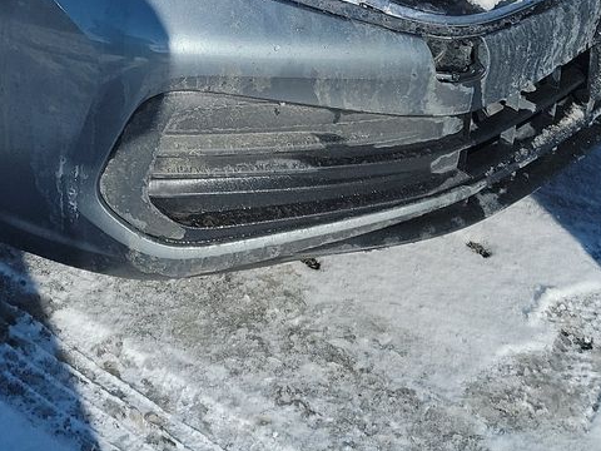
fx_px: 1389
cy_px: -257
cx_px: -10
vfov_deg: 16.5
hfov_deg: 23.3
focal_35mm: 80
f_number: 1.8
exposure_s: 1/1496
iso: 50
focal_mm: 6.7
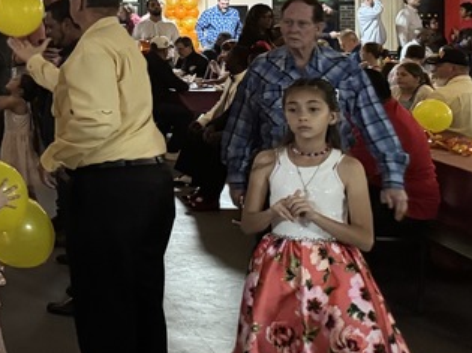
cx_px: -282
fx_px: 1063
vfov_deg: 18.3
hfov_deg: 20.5
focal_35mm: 78
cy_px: -10
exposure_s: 1/40
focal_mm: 6.76
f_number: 1.78
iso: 800
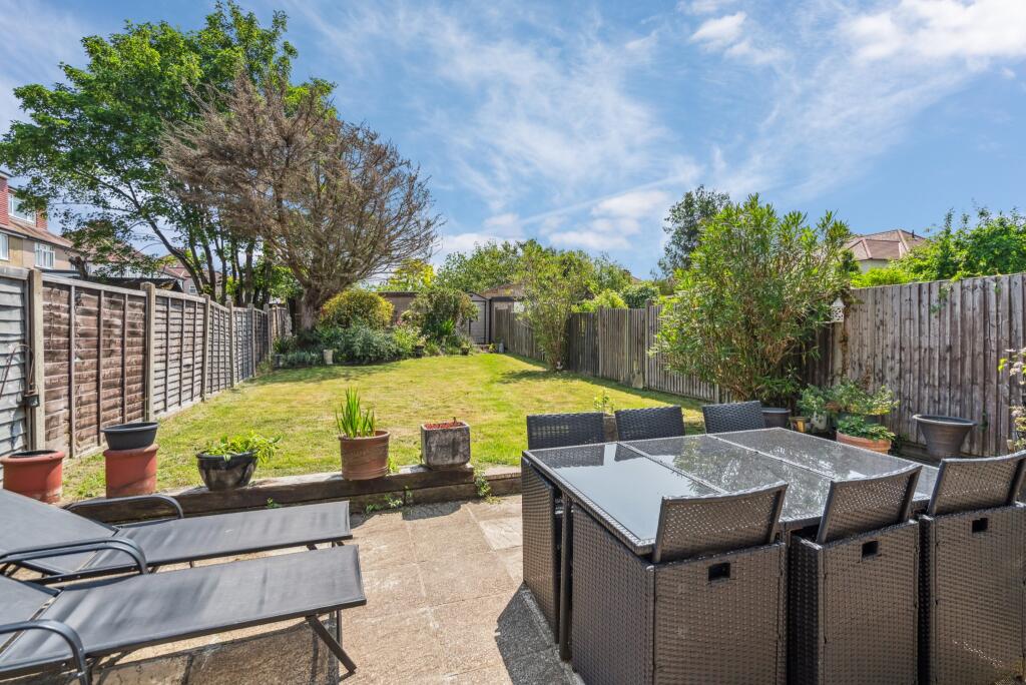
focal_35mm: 16
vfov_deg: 73.8
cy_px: 342
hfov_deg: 96.7
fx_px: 456
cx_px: 513
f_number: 5.6
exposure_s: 1/1600
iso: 640
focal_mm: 16
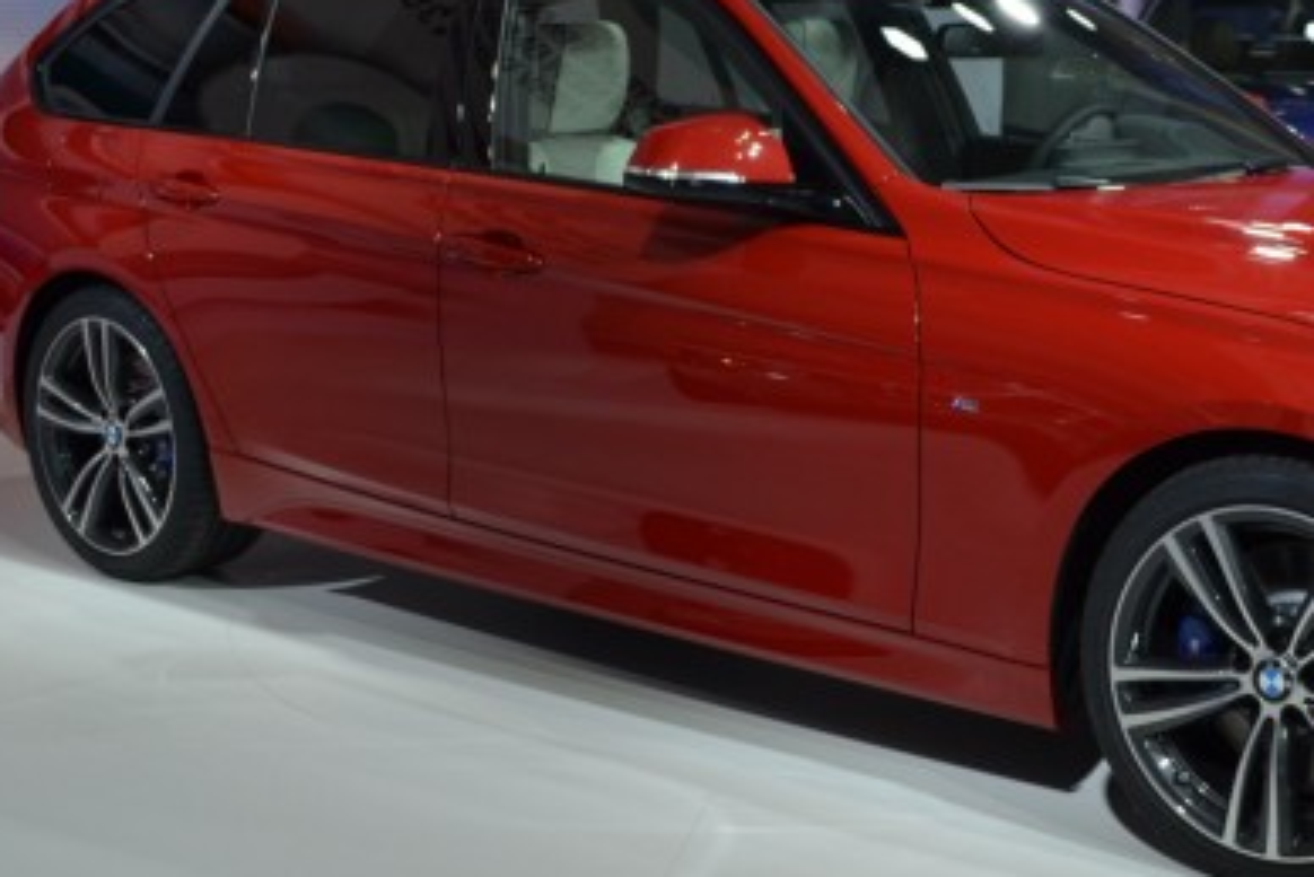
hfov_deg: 33.7
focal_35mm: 58
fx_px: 2118
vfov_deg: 23.4
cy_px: 433
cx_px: 1013
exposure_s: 1/100
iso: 400
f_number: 5
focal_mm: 20
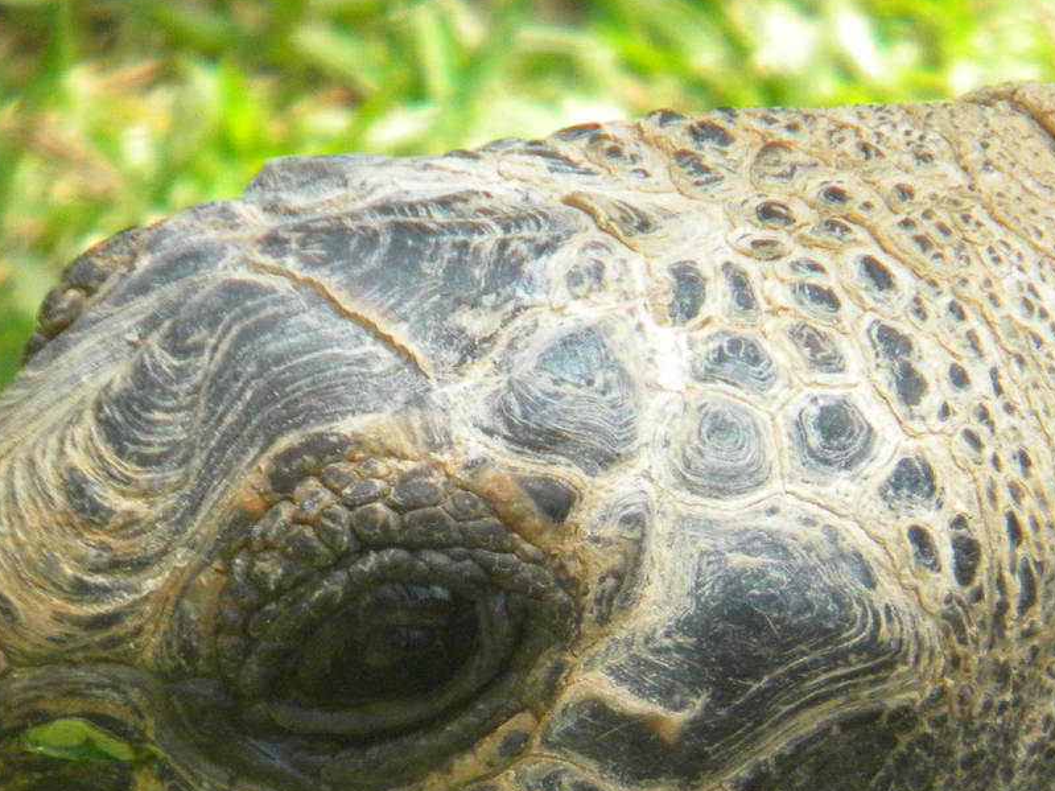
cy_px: 710
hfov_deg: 3.6
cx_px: 660
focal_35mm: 557
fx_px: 16973
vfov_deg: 2.7
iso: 384
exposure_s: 1/500
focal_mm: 50.4
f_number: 5.4
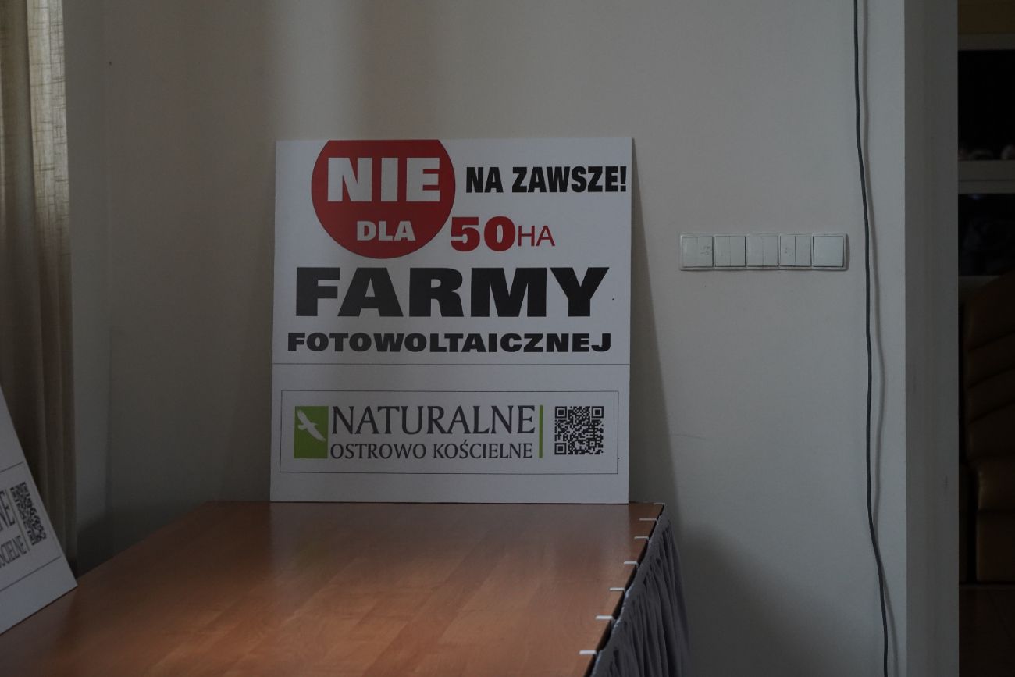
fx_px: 2961
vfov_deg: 13.0
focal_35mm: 105
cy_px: 338
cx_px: 508
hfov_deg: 19.5
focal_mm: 105
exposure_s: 1/100
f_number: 8
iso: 3200
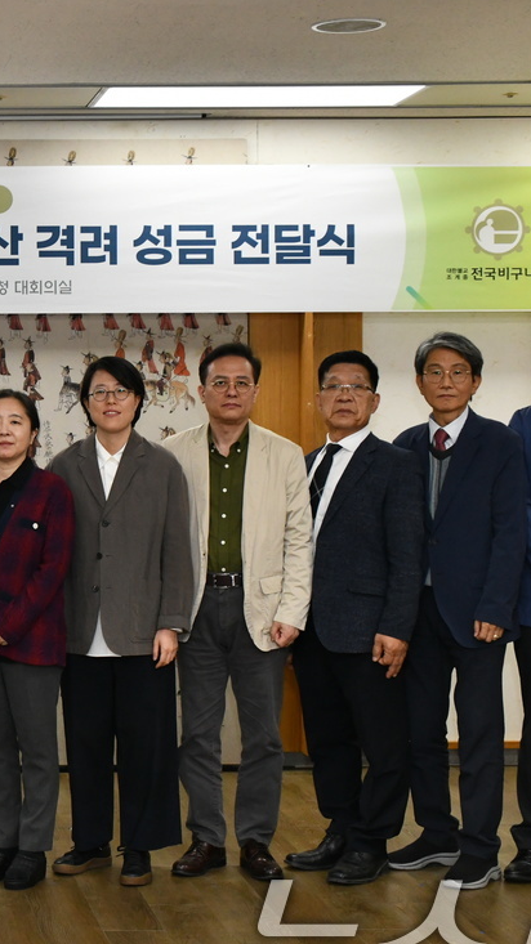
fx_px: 1903
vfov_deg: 27.9
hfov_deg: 15.2
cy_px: 453
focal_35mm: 76
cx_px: -156
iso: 2000
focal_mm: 38
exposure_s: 1/250
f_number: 7.1
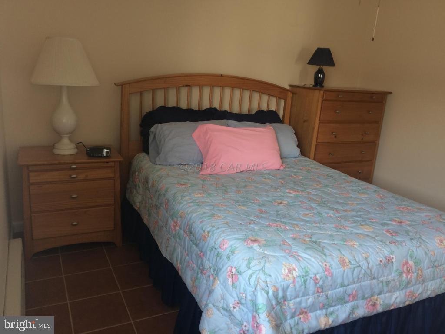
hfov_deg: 61.7
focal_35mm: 29
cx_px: 222
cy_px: 167
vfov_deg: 48.2
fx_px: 373
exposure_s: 1/30
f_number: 2.2
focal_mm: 4.15
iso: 32
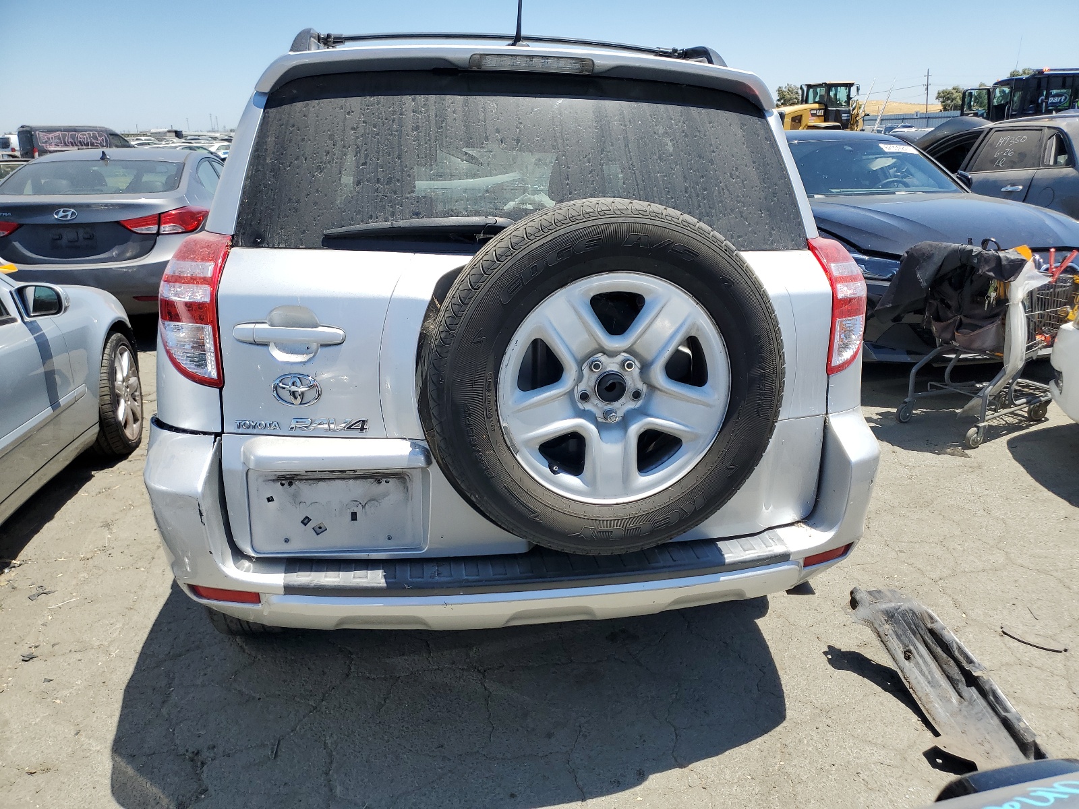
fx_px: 810
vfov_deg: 53.1
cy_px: 404
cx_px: 540
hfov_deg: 67.3
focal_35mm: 26
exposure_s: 1/2500
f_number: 1.5
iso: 50
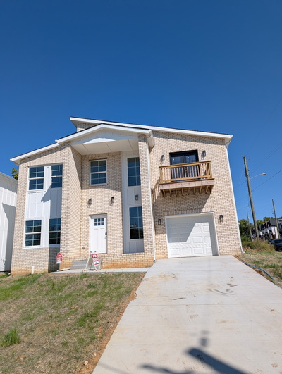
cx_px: 141
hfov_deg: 57.0
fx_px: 260
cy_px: 187
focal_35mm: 24
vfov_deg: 71.5
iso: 21
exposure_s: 1/2008
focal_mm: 6.9
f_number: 1.68
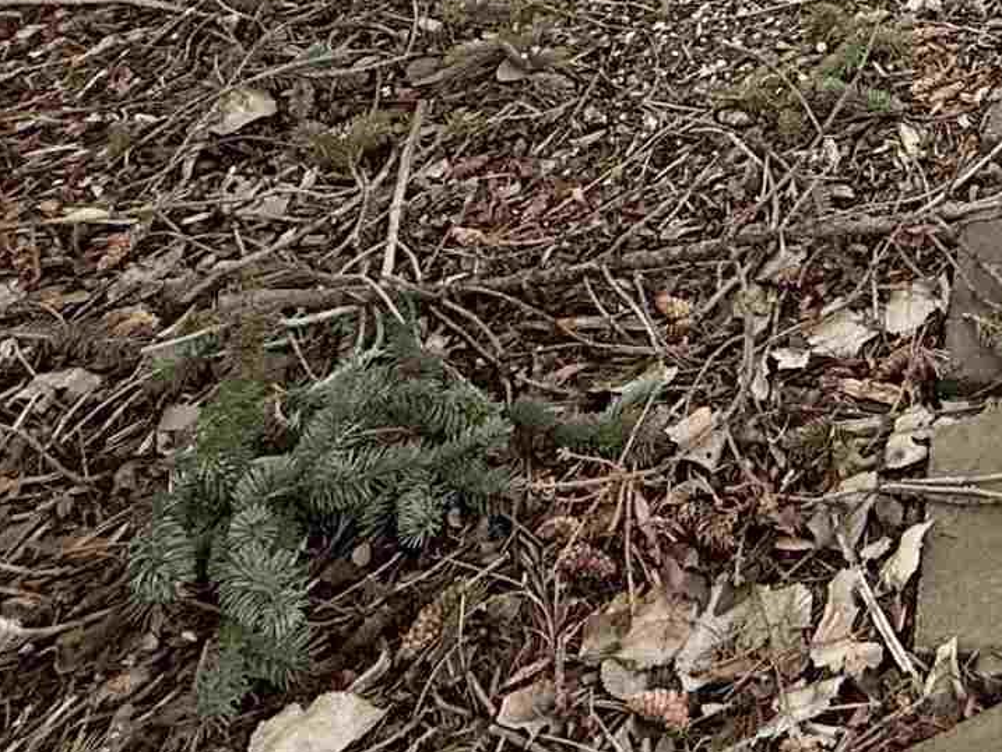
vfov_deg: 17.4
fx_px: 1737
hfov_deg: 25.9
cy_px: -760
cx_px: 1404
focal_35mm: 60
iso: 50
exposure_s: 1/527
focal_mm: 2.22
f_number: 2.2
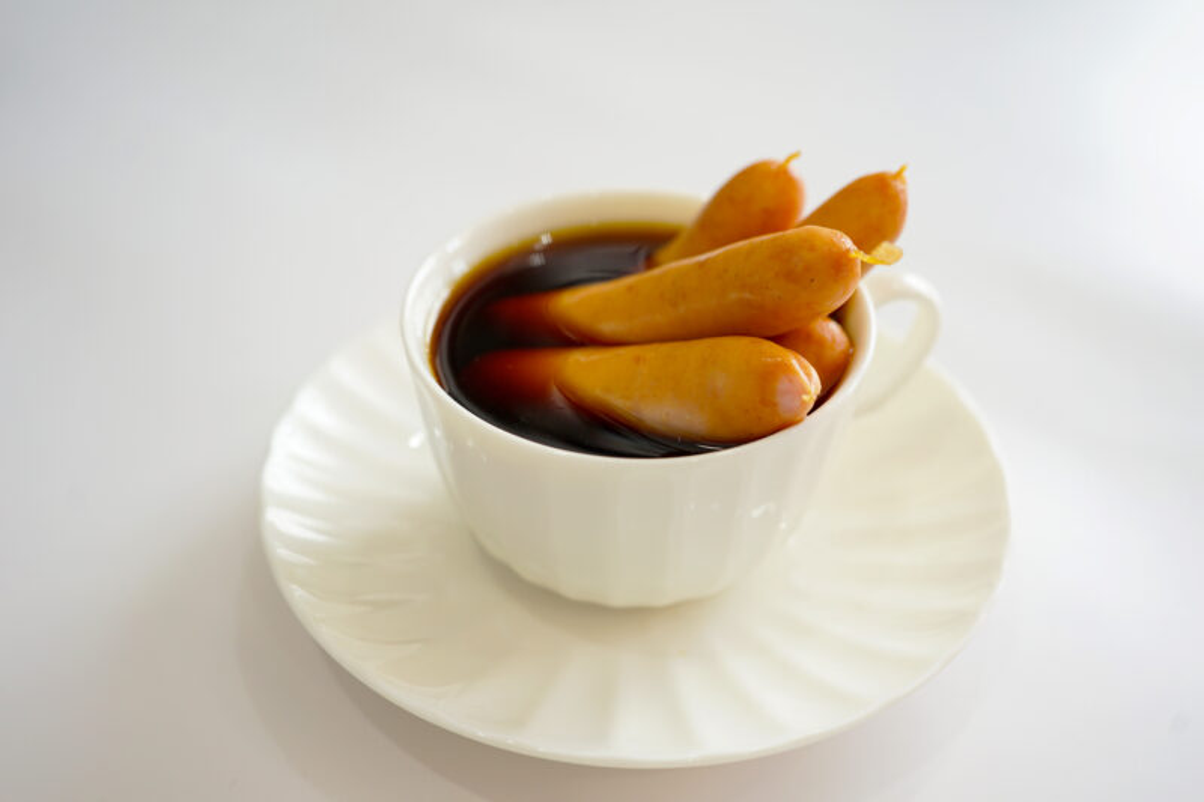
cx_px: 602
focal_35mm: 35
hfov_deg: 54.4
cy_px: 401
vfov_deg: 37.8
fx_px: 1170
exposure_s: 1/60
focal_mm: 35
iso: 200
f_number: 4
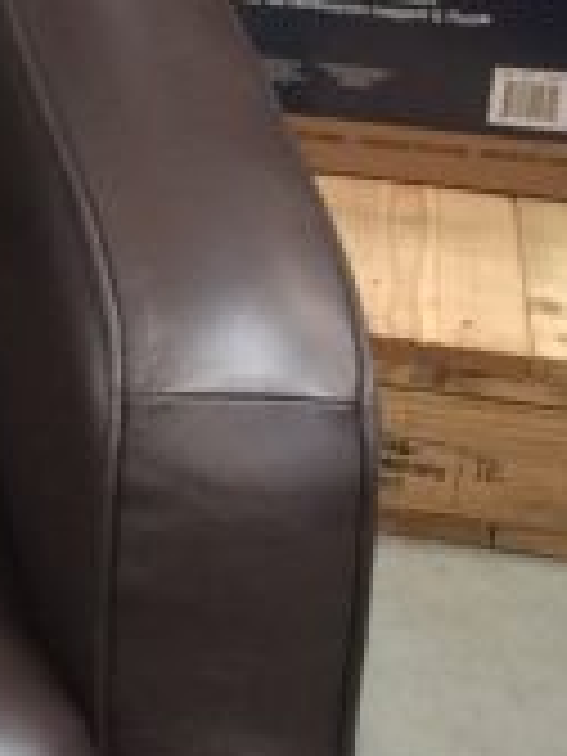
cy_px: -81
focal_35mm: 177
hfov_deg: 8.0
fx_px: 3866
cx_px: -562
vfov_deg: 11.0
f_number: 2.2
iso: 100
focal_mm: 4.15
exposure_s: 1/33
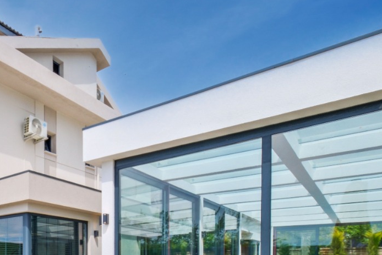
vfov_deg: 41.8
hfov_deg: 52.6
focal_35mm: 28
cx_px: 4
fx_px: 297
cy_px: 240
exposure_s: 1/320
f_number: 9
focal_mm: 8
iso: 125
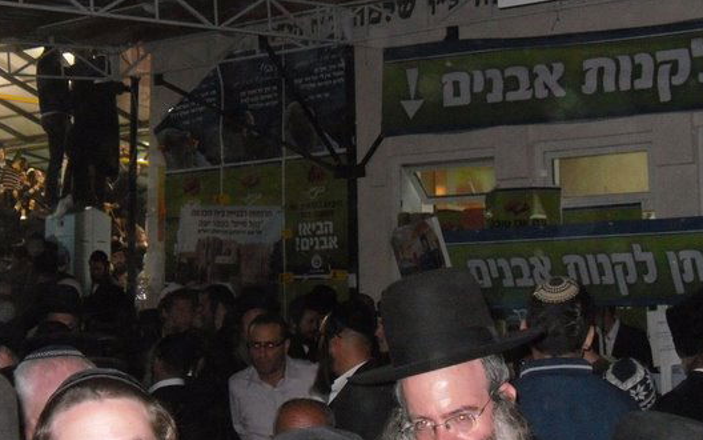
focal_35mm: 72
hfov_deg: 28.6
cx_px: 353
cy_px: 167
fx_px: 1379
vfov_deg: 18.1
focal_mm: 6.3
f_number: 3.5
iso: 400
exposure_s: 1/45
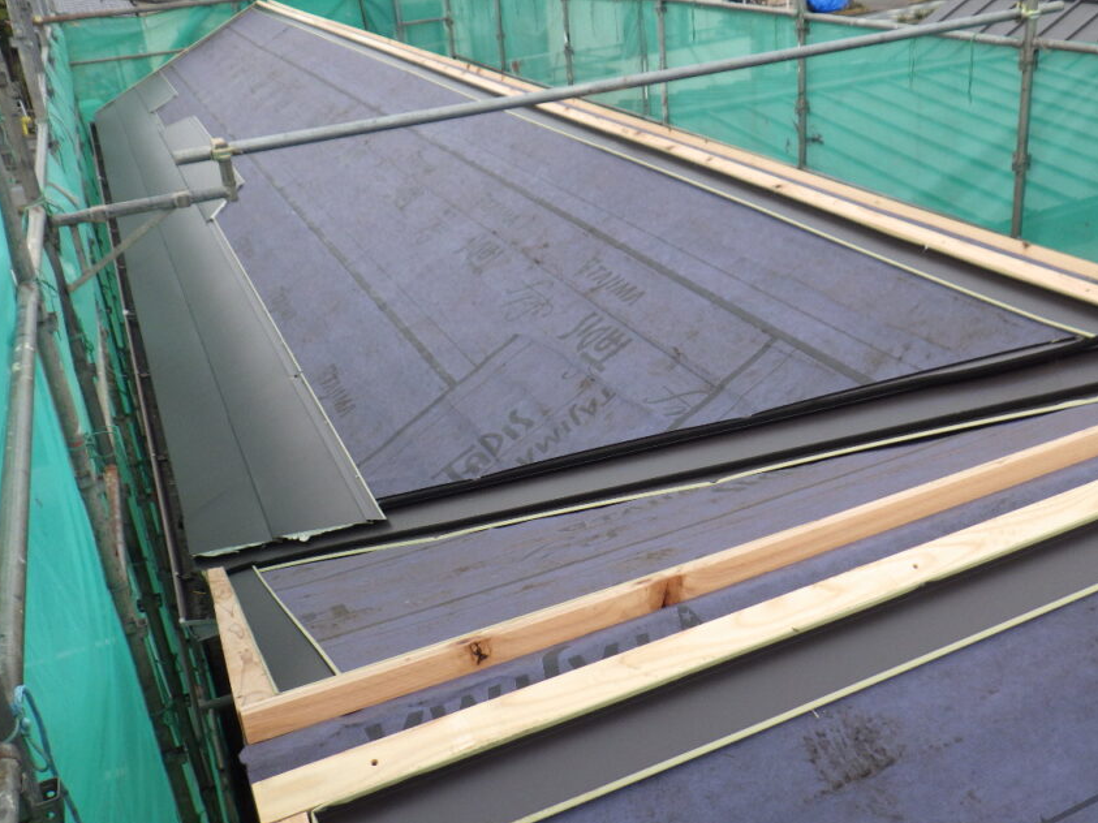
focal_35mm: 34
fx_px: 1078
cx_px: 585
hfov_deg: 53.9
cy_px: 332
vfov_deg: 41.6
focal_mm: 5
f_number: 3.5
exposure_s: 1/160
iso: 125
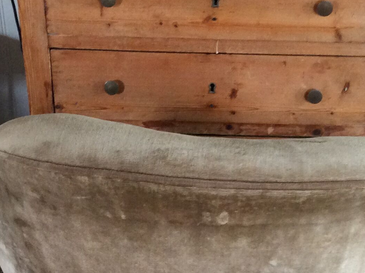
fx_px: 832
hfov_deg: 24.7
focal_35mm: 79
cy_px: 279
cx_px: 164
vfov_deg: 18.1
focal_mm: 3.3
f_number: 2.4
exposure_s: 1/25
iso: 125
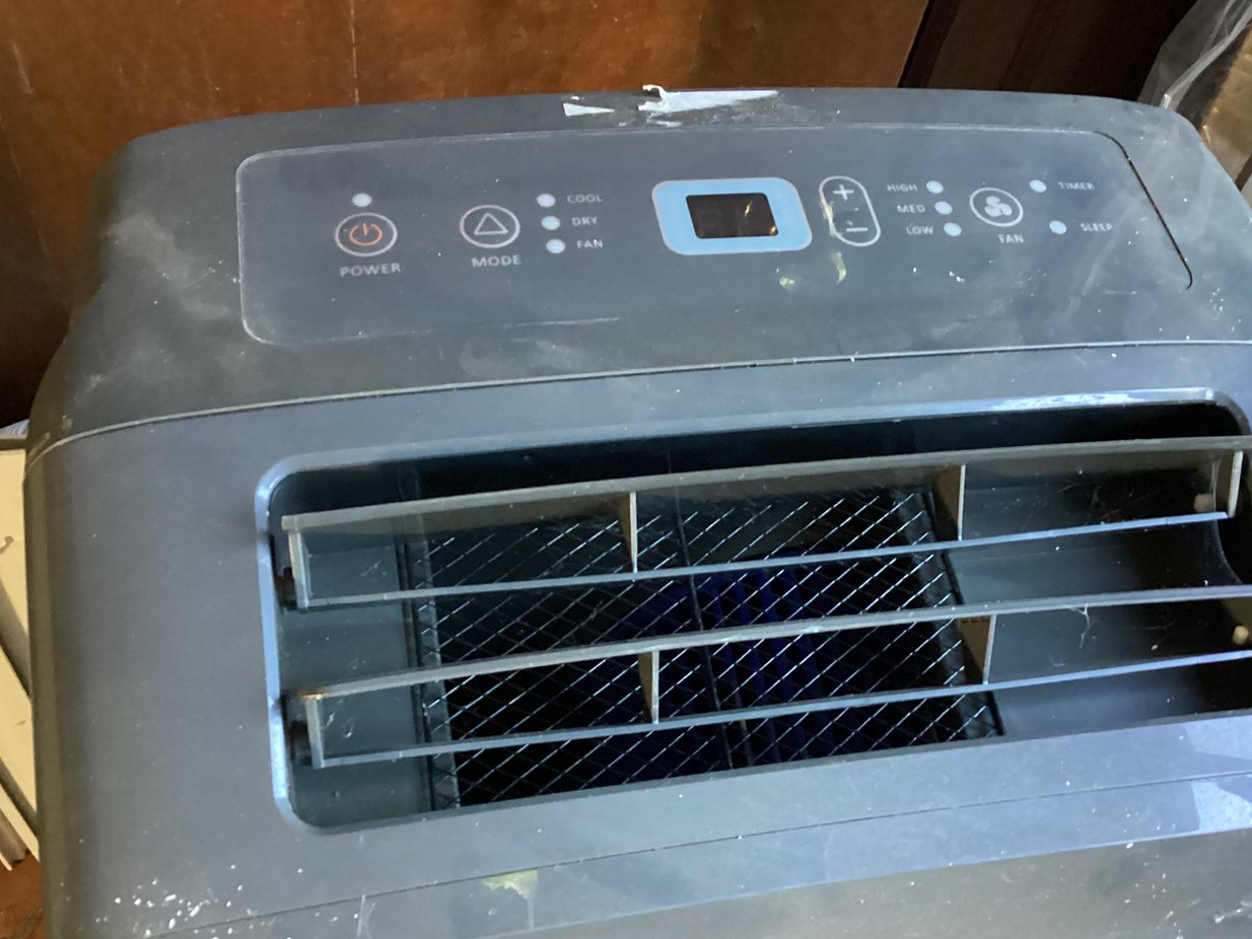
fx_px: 1375
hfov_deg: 48.9
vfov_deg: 37.6
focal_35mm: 38
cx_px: 679
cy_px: 557
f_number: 2.4
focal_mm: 3.3
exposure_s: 1/24
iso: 800
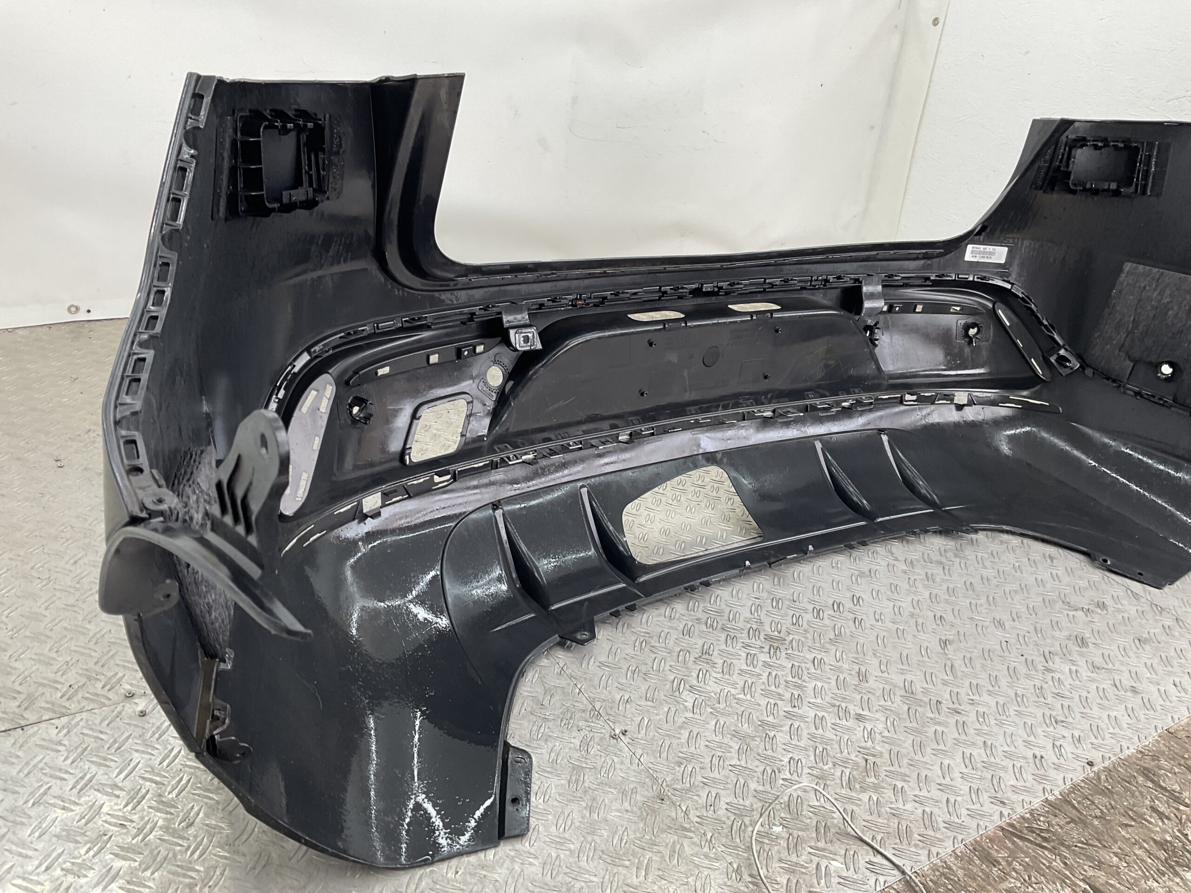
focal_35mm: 29
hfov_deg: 61.7
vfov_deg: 48.2
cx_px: 596
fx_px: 998
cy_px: 446
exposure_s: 1/120
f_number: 1.8
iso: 32
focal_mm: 3
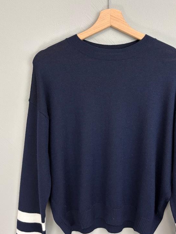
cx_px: 106
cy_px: 126
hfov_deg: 40.5
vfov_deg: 52.6
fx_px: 237
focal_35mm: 35
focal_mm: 5.96
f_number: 1.6
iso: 125
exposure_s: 1/100
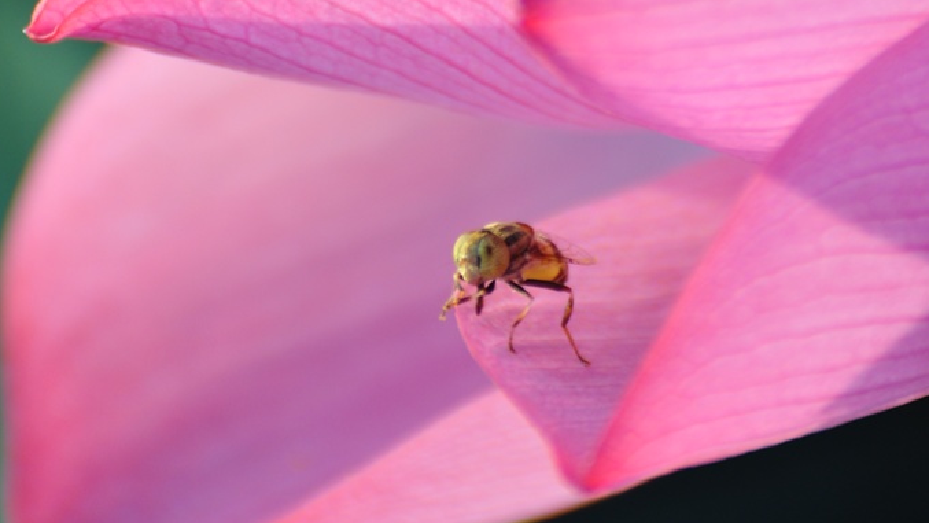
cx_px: 465
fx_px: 17541
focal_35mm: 712
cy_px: 43
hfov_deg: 3.0
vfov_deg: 1.7
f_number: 5.6
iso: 200
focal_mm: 300
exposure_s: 1/125
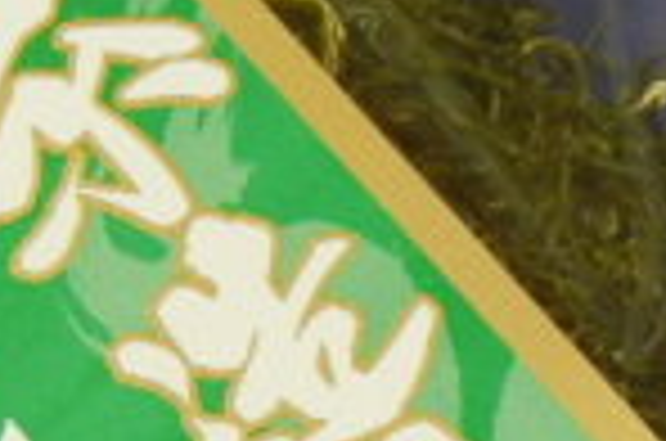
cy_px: 598
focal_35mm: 401
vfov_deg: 3.4
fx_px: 7403
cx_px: 248
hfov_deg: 5.2
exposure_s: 1/32.6
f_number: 4.4
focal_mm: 16
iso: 400
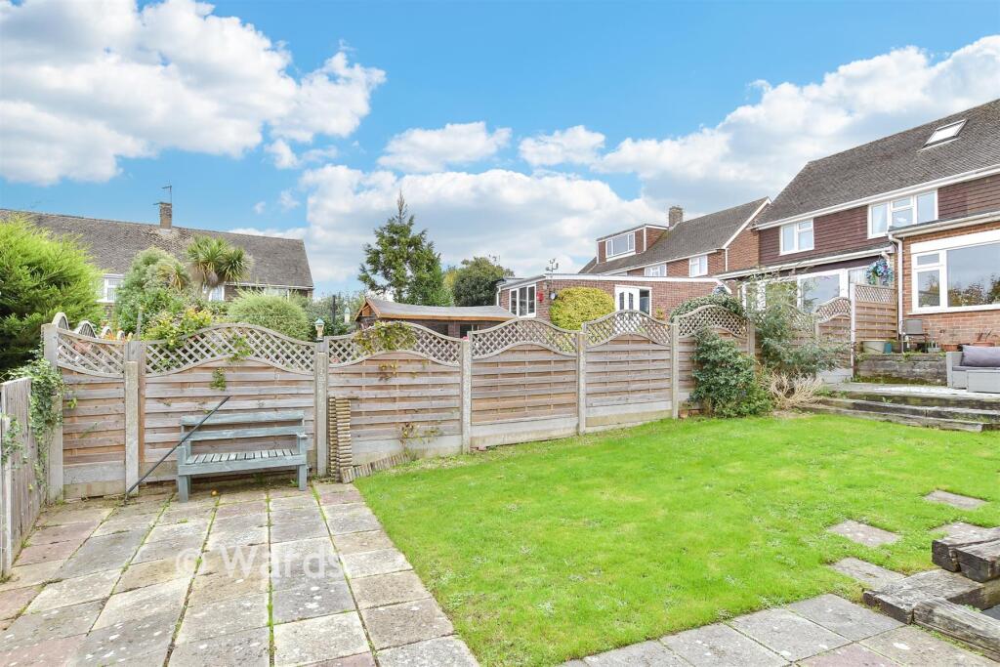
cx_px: 500
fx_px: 444
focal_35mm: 16
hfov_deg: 96.7
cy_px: 334
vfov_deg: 73.8
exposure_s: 1/60
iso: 160
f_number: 8
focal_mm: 11
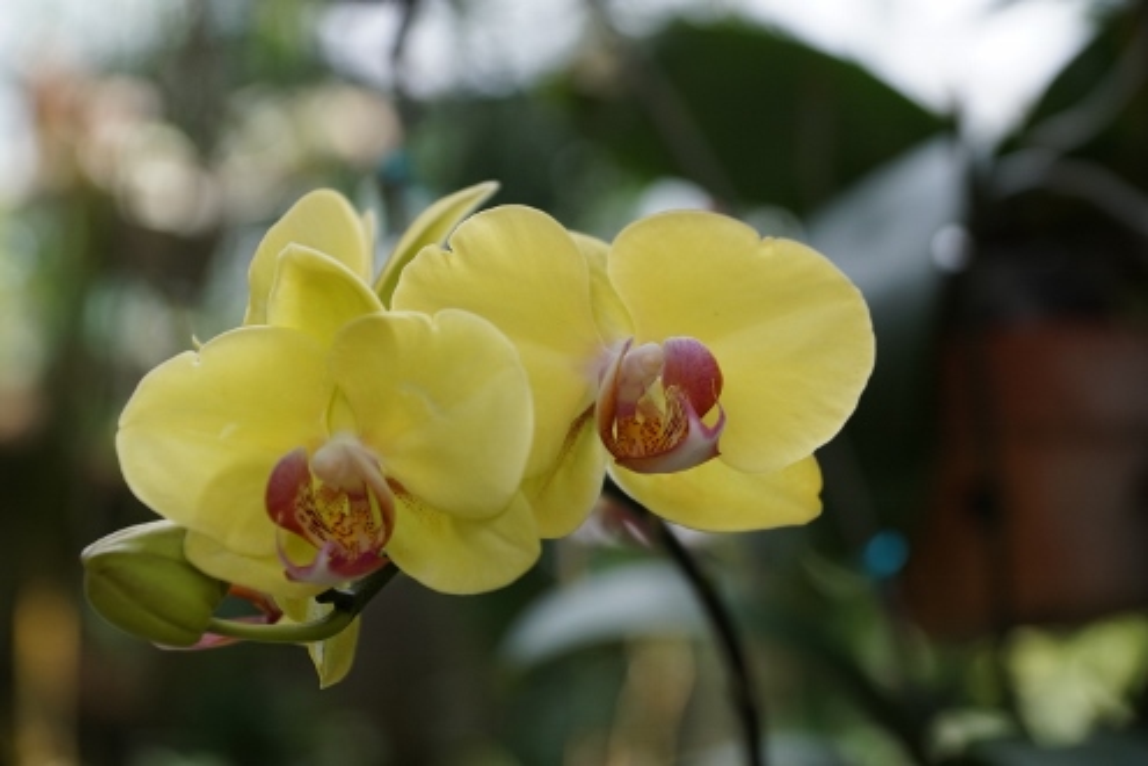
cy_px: 383
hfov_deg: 24.6
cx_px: 574
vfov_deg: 16.6
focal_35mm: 82
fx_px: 2631
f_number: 5
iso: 320
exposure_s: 1/160
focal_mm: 55
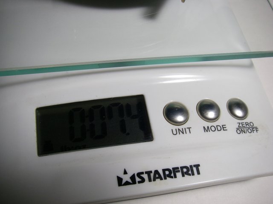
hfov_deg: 49.0
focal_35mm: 38
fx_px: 300
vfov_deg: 37.7
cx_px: 136
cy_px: 102
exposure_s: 1/50
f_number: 3.3
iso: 100
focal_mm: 6.3
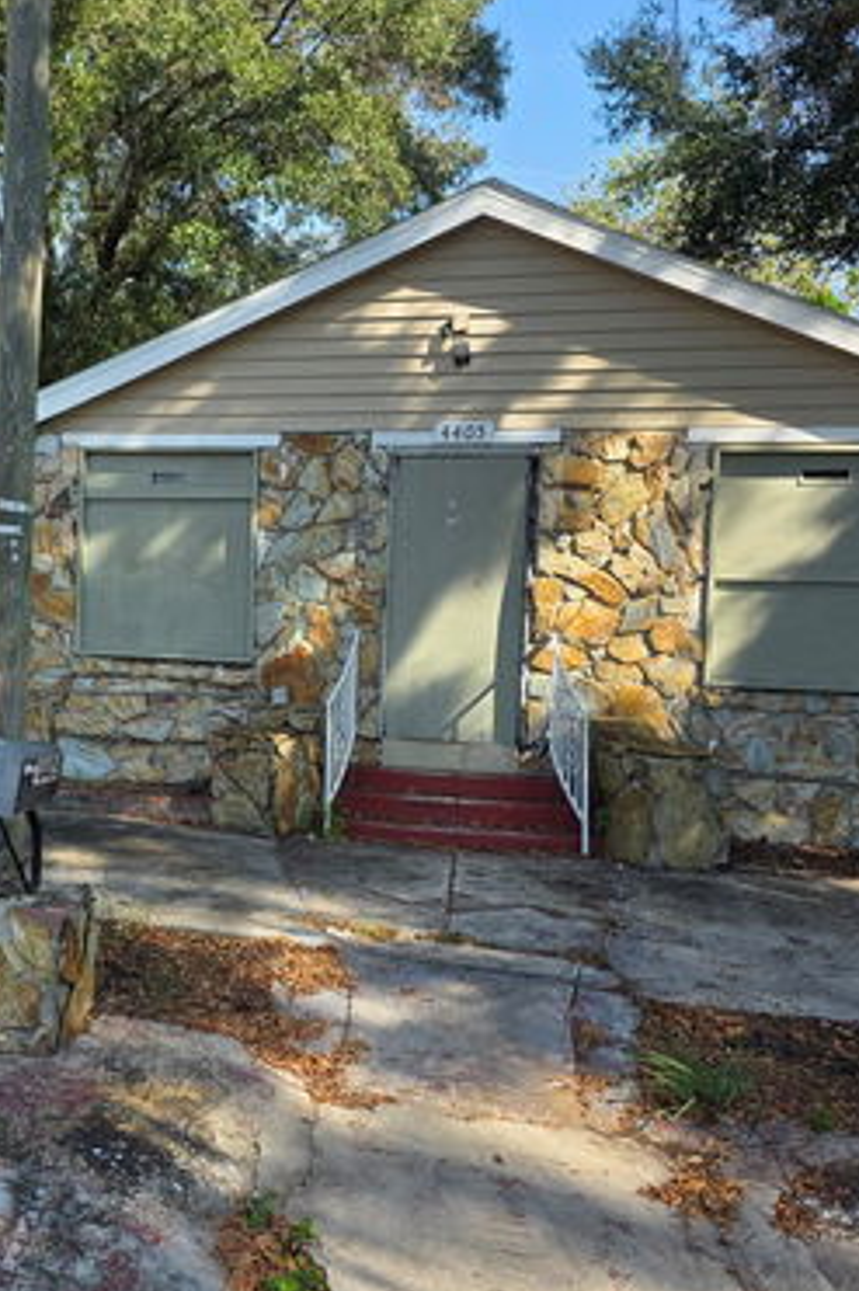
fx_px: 1182
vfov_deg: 57.2
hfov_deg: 38.3
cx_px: 163
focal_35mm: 33
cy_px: 630
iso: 80
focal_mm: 6.3
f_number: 1.7
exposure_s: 1/1780
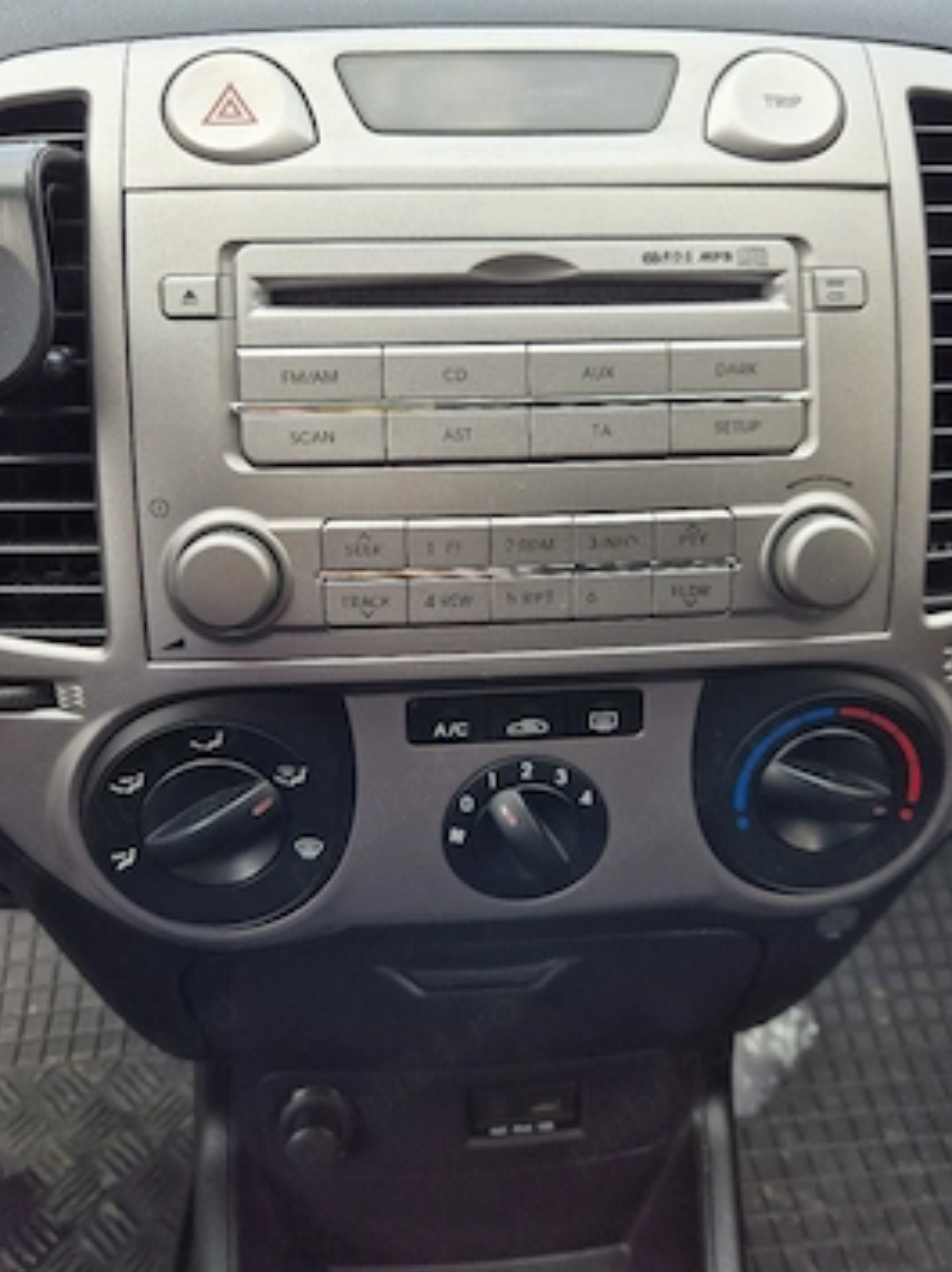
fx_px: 955
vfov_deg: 67.1
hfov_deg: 53.0
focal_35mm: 26
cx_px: 474
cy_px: 564
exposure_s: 1/182
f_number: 1.8
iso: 25
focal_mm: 5.4
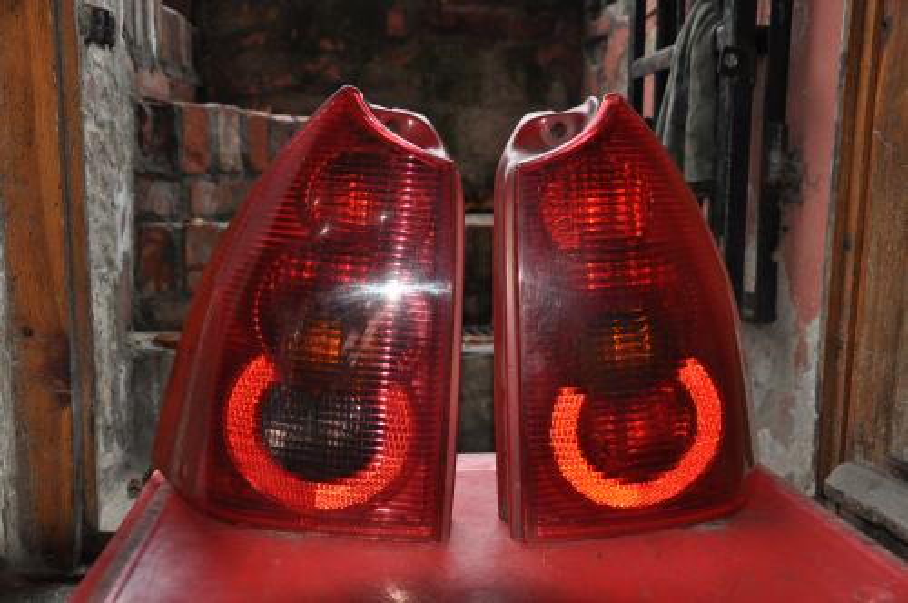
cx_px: 454
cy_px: 302
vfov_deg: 36.8
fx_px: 907
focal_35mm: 36
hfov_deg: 53.2
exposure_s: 1/60
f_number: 3.8
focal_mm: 24
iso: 800
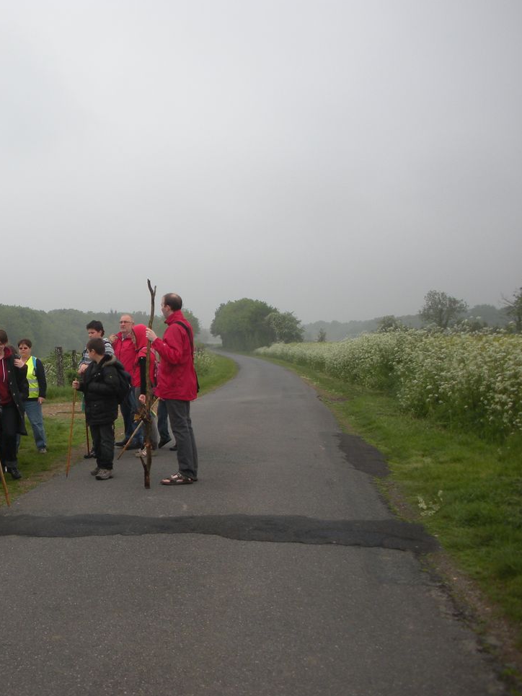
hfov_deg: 29.7
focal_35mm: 47
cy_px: 348
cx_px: 60
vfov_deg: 40.4
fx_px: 945
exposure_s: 1/241
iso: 64
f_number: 3.5
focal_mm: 6.3
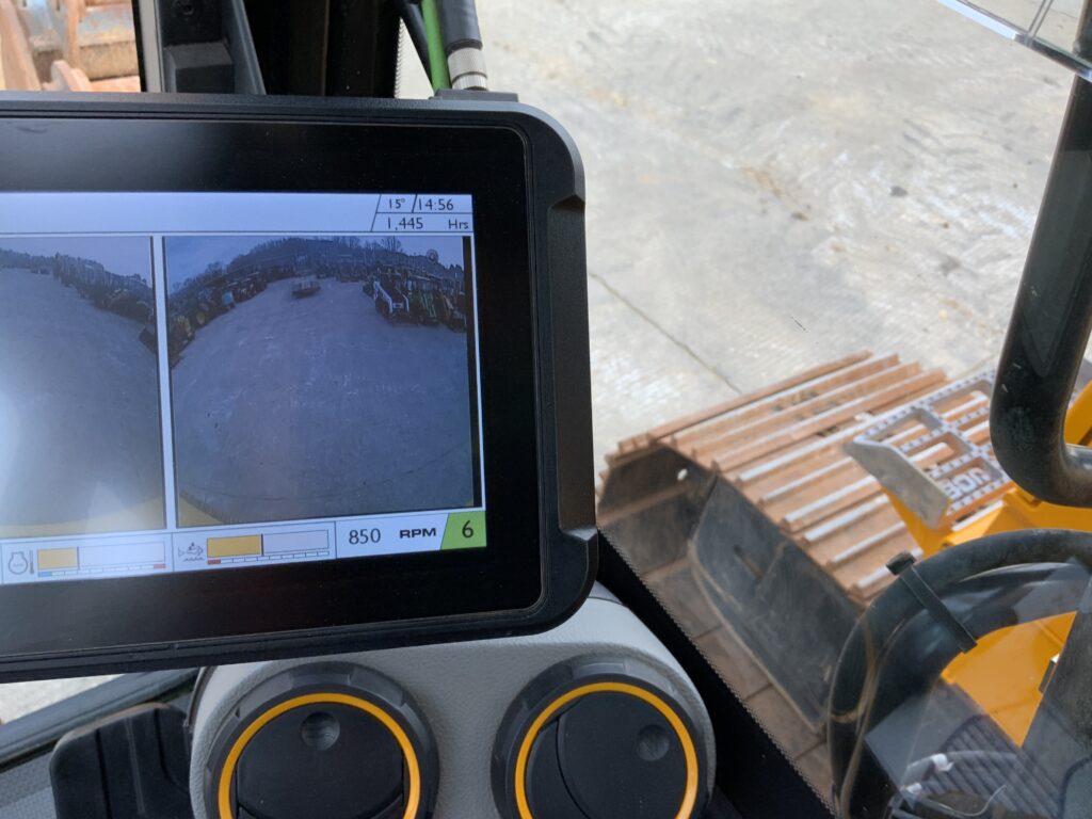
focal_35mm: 29
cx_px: 546
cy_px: 410
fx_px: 915
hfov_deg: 61.7
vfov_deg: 48.2
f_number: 1.8
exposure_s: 1/242
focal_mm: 3
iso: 16
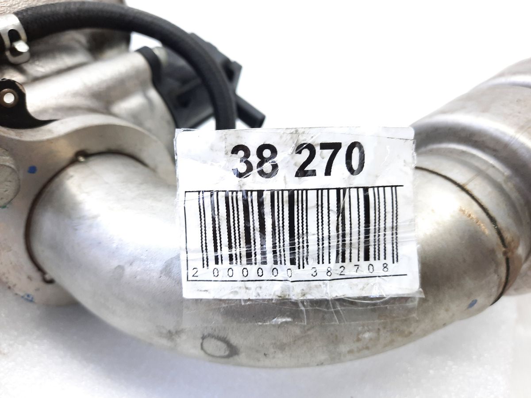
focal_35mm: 25
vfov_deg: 54.9
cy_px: 199
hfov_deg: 69.4
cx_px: 266
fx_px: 383
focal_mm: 4.6
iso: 160
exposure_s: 1/50
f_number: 2
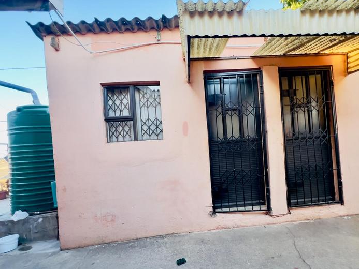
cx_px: 198
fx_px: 156
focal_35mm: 15
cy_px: 144
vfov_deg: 81.6
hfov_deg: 97.8
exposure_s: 1/99
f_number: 1.8
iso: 50
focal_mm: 1.57
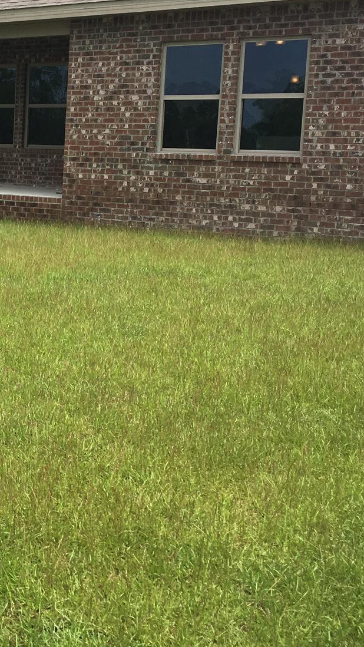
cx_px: -112
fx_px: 995
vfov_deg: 35.9
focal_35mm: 58
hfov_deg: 19.1
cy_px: 254
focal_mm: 4.15
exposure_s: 1/1451
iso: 25
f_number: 2.2
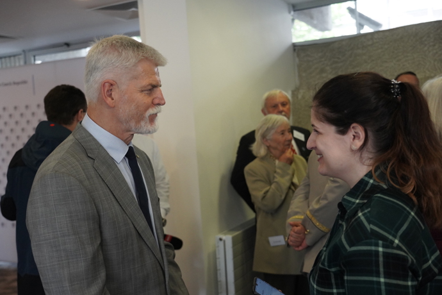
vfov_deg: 34.2
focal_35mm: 39
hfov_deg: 49.6
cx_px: 221
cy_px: 148
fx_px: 479
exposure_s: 1/1000
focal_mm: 39
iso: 6400
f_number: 4
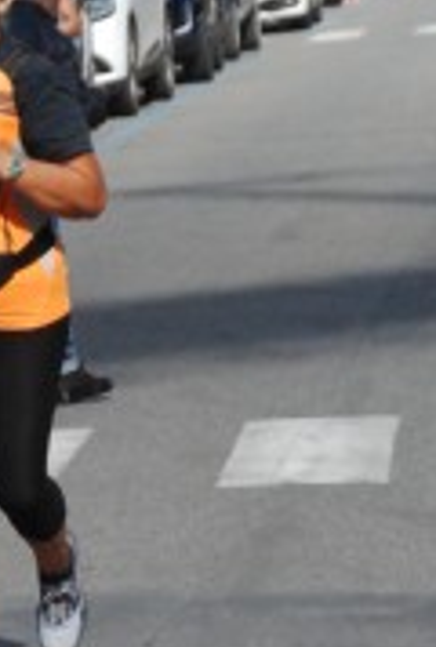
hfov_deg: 3.4
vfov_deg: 5.1
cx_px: -71
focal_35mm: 404
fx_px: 7282
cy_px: 429
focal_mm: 80
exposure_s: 1/2000
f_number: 7.1
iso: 1000
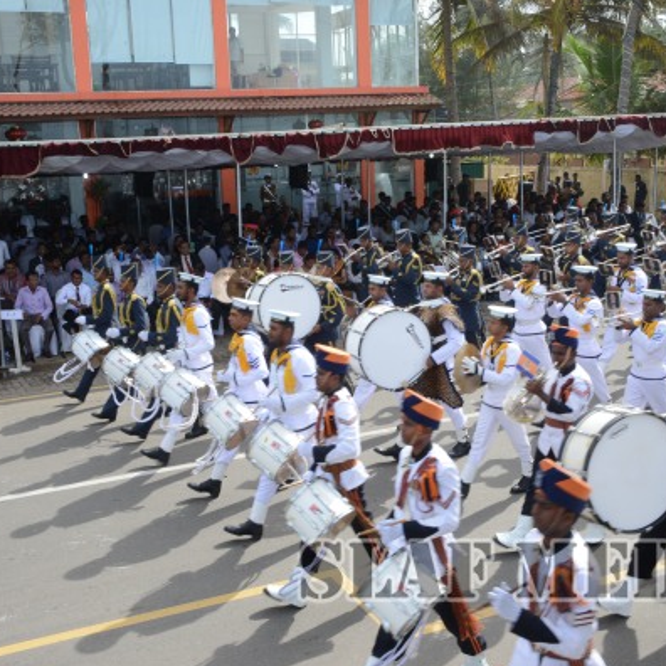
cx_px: 344
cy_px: 335
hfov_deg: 37.5
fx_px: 980
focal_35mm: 45
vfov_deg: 37.6
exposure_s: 1/60
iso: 500
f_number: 25
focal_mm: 35
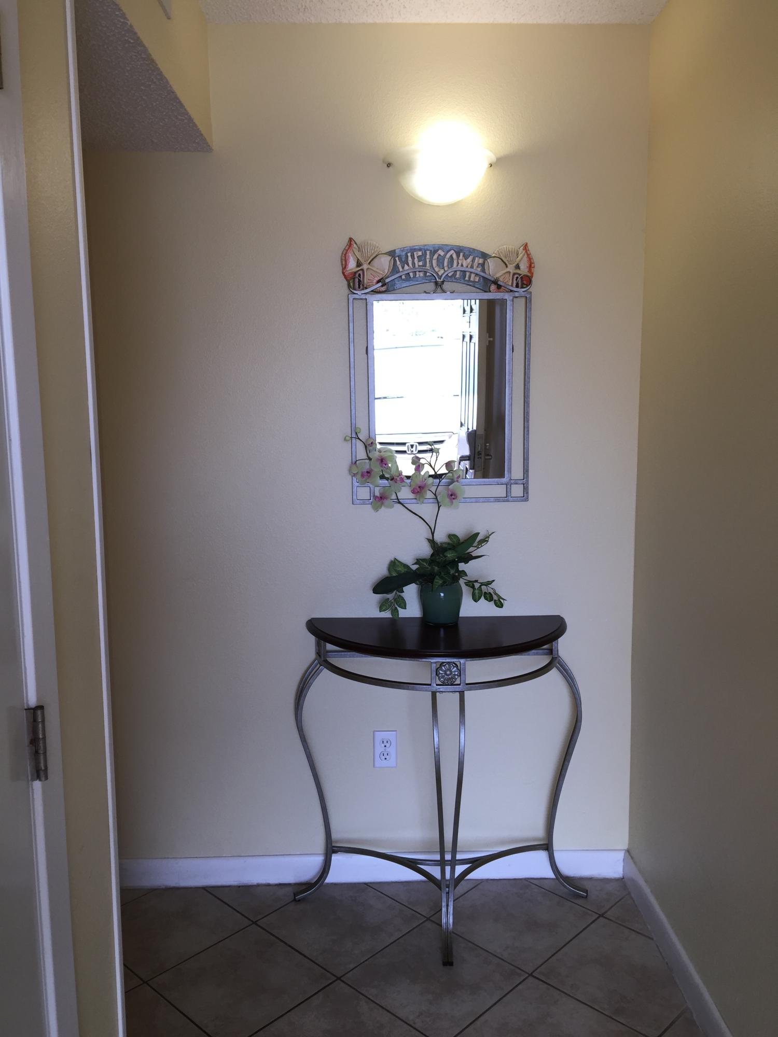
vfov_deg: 61.7
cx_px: 389
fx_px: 869
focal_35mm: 29
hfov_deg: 48.2
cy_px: 518
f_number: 2.2
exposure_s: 1/60
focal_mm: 4.15
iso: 32
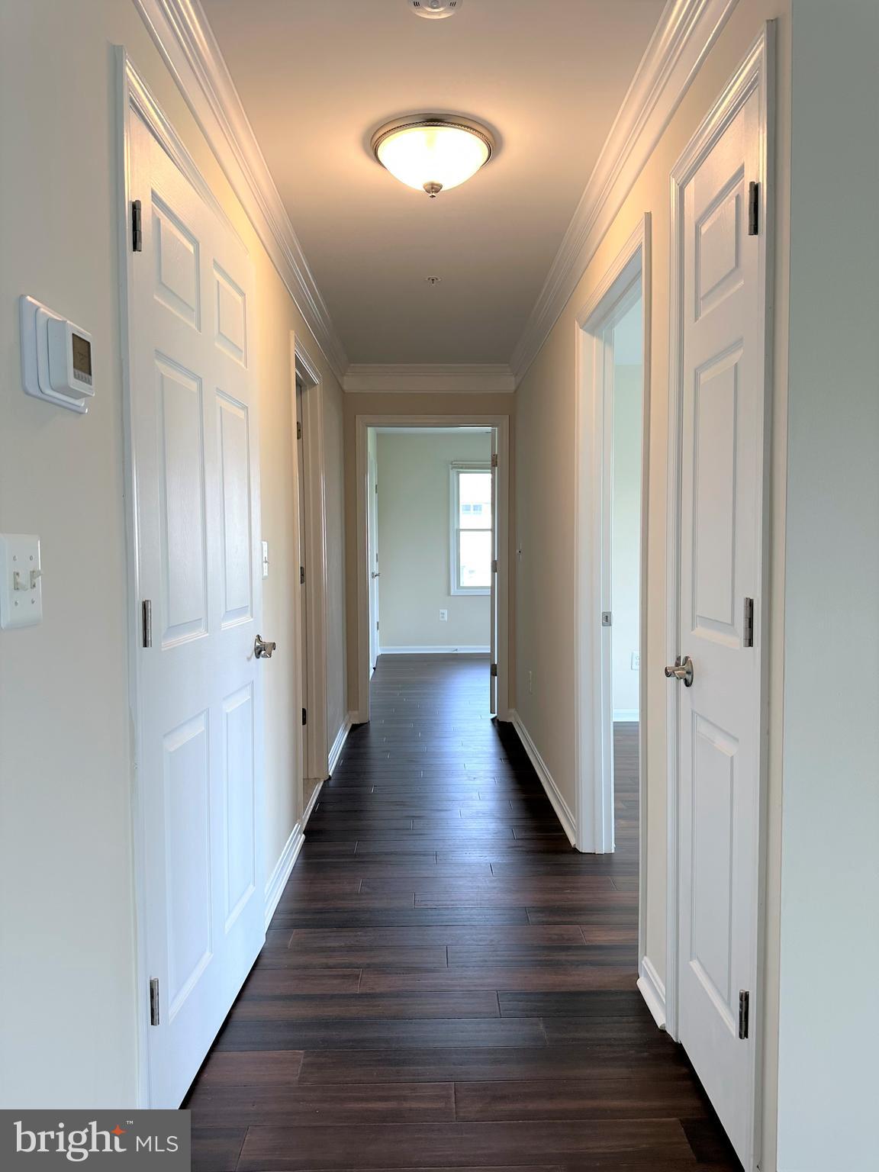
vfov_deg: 71.6
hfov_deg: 56.8
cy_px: 586
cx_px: 440
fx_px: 813
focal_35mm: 24
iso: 100
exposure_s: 1/120
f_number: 1.78
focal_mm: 6.86
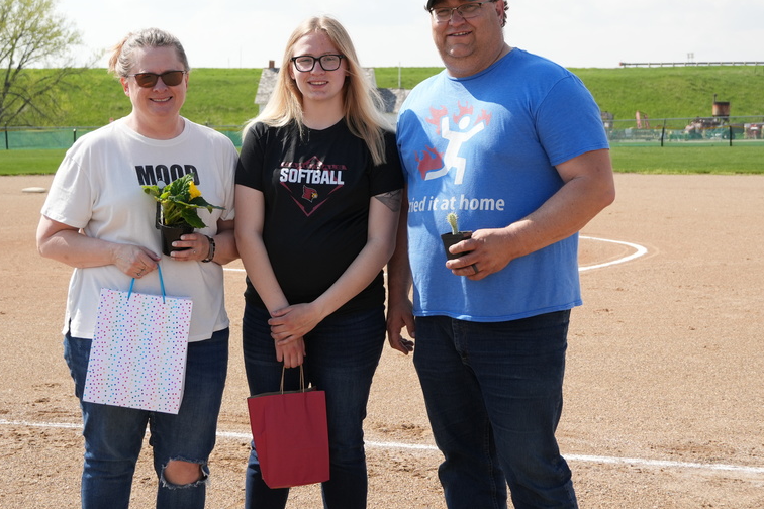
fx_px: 1379
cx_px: 326
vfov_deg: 20.9
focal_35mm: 65
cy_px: 194
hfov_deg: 30.9
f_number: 4.5
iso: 250
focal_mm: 32
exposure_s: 1/1250
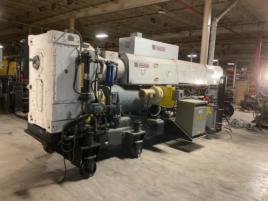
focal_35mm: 29
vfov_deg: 48.2
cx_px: 134
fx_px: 225
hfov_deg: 61.7
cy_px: 100
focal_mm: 3
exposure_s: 1/30
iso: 320
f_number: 1.8
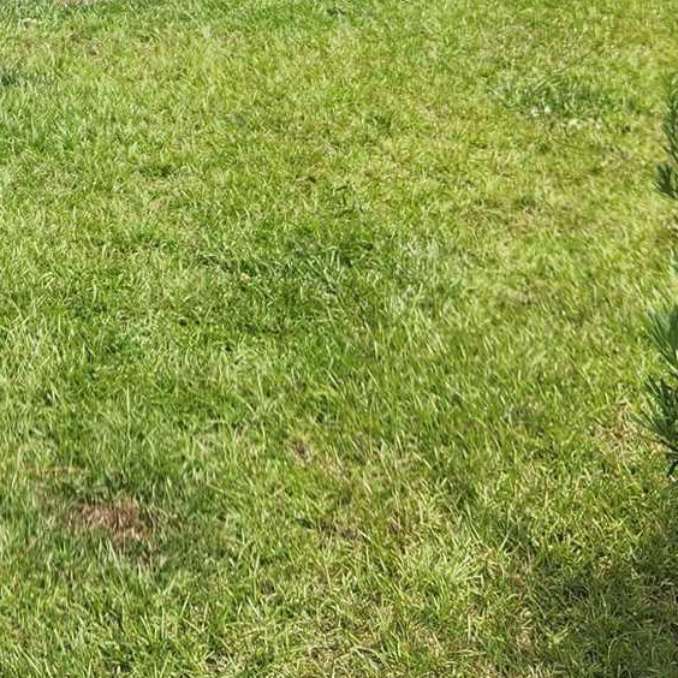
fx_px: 1839
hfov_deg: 20.2
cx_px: -13
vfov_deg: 17.6
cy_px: -482
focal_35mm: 83
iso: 20
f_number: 1.8
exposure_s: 1/717
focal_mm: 5.4
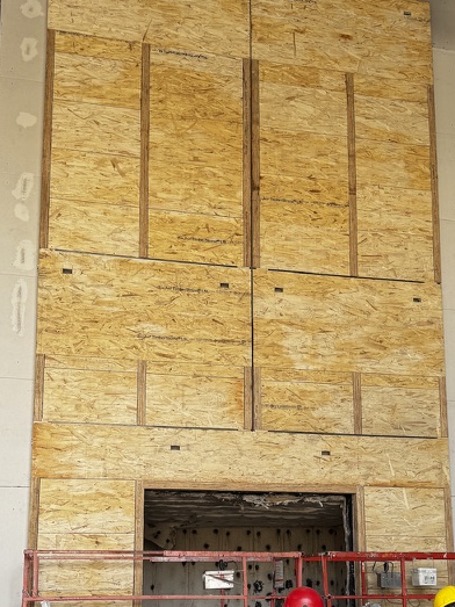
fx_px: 824
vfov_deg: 39.5
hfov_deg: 30.9
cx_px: 244
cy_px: 443
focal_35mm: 47
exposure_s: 1/217
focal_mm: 6.76
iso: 64
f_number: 1.78
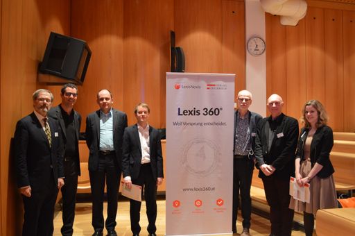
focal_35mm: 30
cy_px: 118
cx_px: 178
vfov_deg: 43.5
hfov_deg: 62.0
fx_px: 295
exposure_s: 1/15
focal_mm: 20
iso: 1250
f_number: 3.8
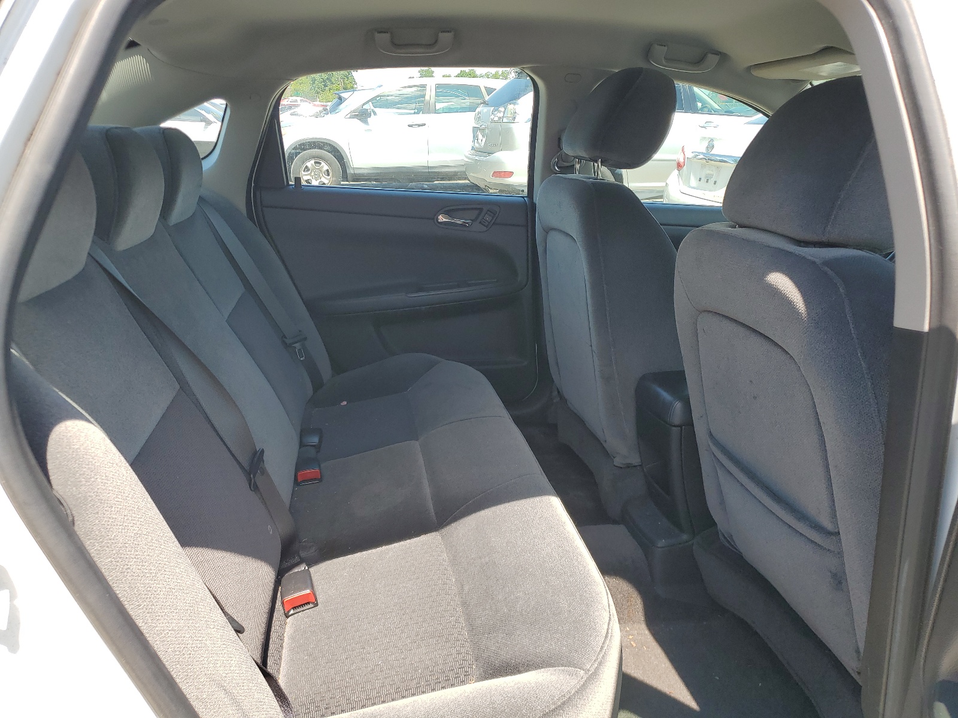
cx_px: 479
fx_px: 720
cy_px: 359
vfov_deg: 53.1
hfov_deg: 67.3
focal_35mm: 26
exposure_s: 1/667
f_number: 1.5
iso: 50
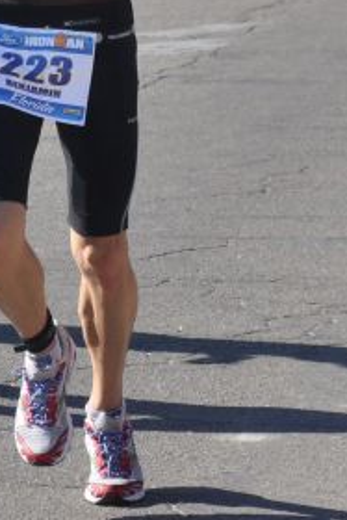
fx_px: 2224
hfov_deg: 8.9
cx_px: 197
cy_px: 12
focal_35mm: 154
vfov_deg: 13.2
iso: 400
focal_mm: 48
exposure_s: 1/1600
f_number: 5.6
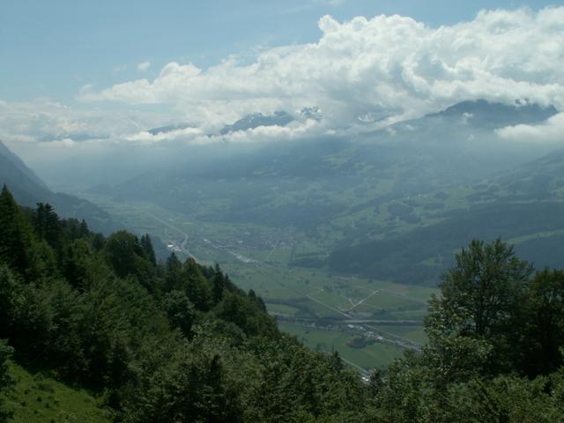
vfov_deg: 40.7
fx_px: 570
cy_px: 212
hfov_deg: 52.6
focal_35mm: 35
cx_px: 282
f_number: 8
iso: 50
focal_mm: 5.86
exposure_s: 1/320
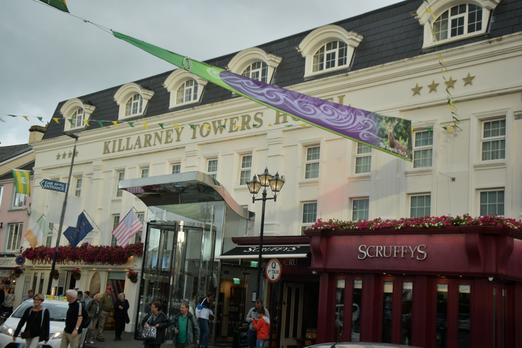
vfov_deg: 28.1
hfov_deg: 41.1
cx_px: 261
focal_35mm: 48
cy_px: 174
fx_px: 696
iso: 720
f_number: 4.5
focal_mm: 18
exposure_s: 1/500
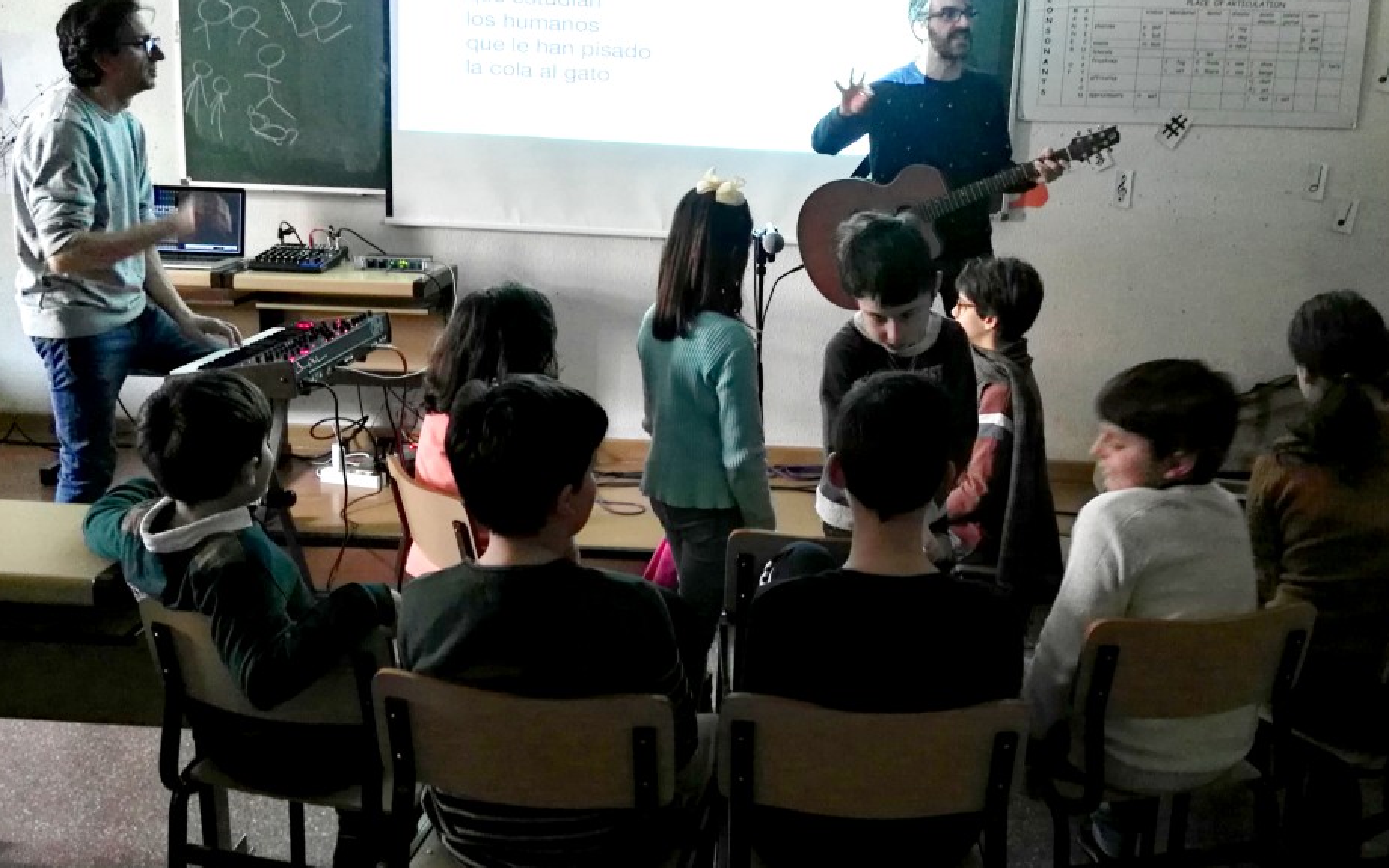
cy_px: 351
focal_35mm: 33
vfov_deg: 38.2
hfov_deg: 58.1
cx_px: 734
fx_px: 1249
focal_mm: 2.96
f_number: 2
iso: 287
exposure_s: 1/33
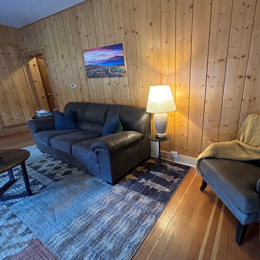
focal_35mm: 17
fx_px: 144
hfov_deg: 81.8
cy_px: 129
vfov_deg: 84.0
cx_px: 168
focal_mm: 2.22
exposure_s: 1/60
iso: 640
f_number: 2.2
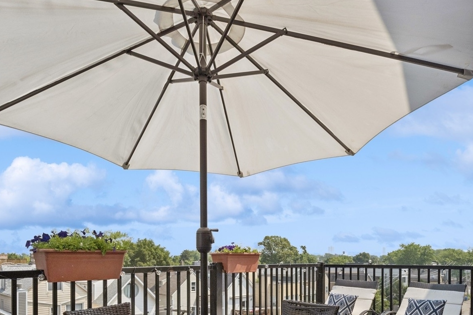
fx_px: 315
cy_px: 260
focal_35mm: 24
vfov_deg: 49.5
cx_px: 251
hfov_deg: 73.7
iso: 320
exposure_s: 1/2000
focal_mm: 14
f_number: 8
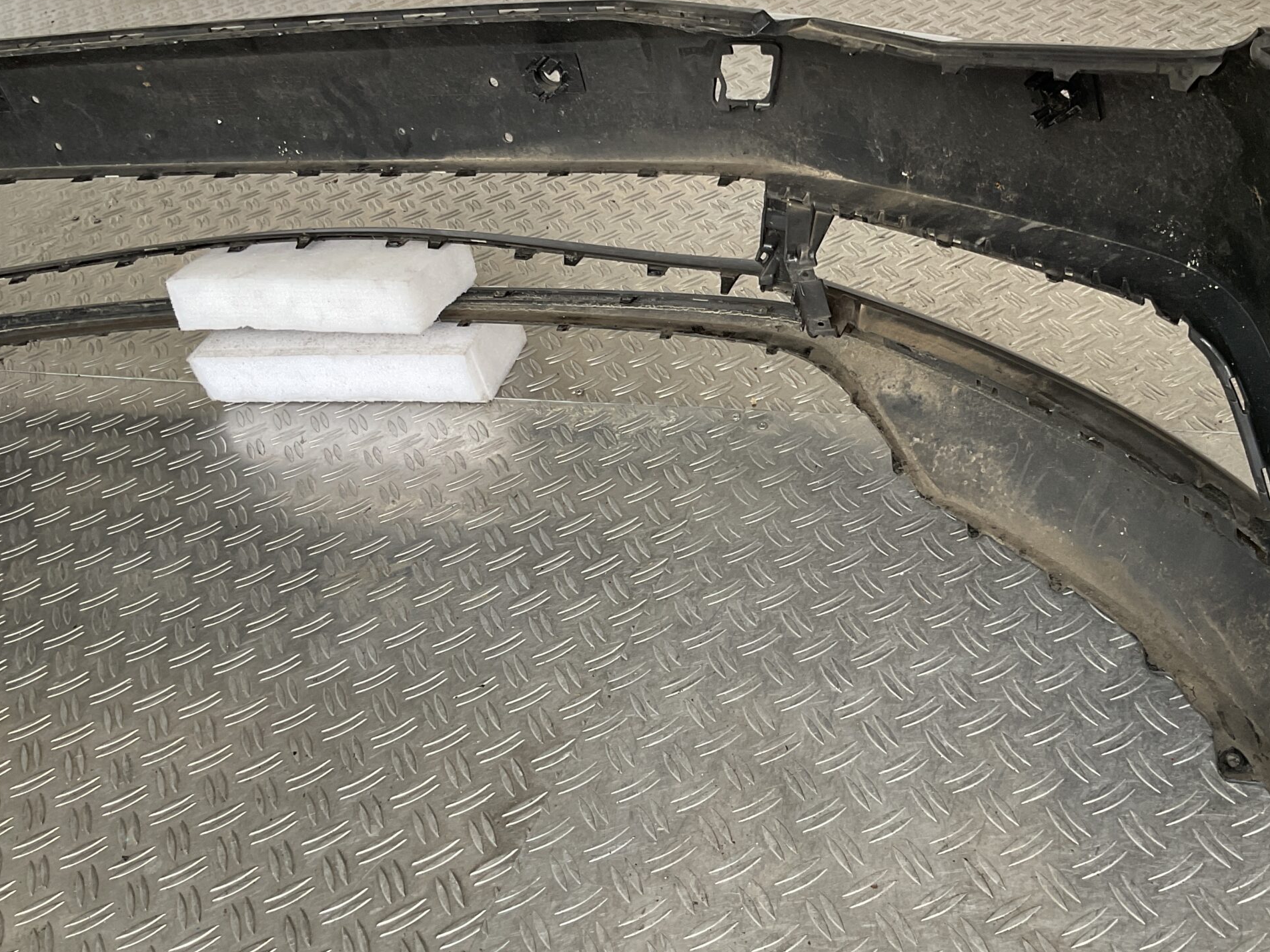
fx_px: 1431
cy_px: 395
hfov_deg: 47.5
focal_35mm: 39
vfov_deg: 36.7
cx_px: 786
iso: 40
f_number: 1.8
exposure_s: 1/60
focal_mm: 3
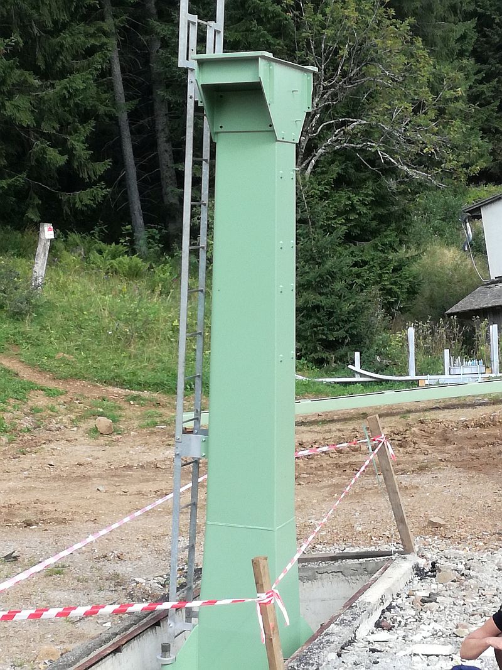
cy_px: 335
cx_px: 251
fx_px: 1354
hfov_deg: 21.0
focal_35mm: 70
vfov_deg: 27.8
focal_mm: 3.79
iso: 50
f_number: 2
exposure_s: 1/243
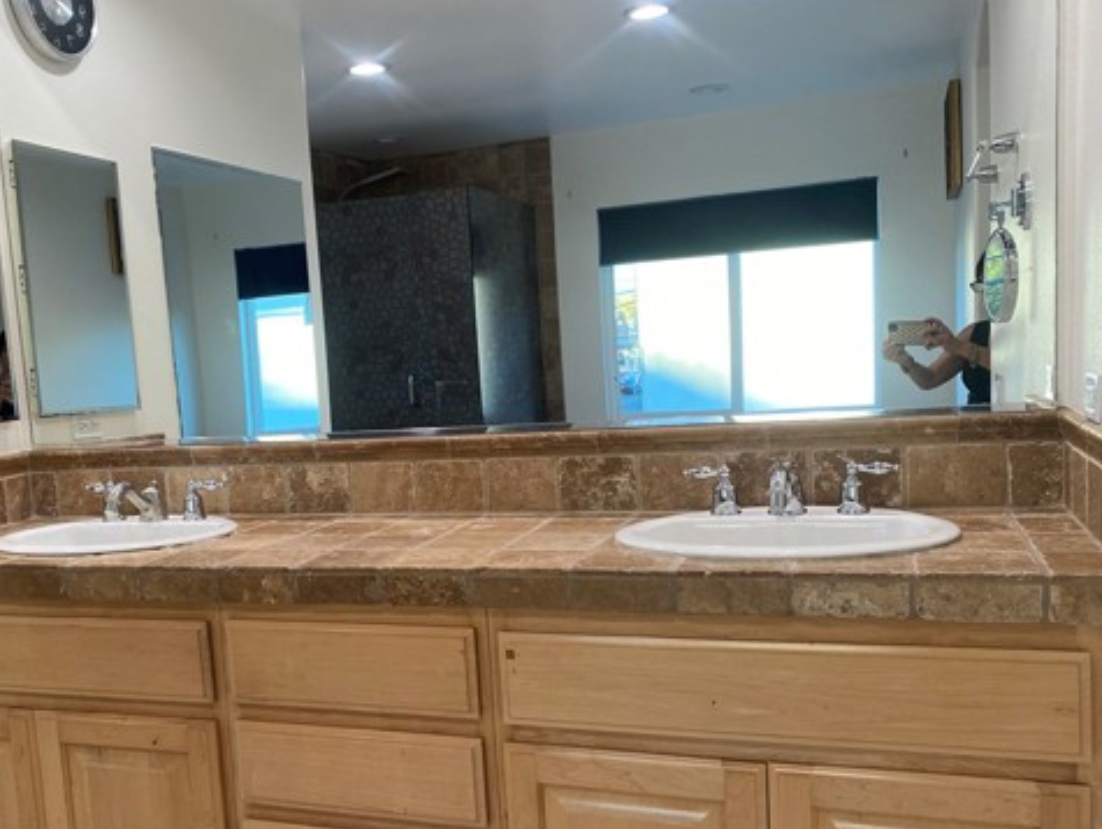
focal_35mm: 35
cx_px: 408
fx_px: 1115
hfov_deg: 52.0
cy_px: 511
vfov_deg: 40.5
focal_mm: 4.25
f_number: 1.8
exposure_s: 1/120
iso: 100
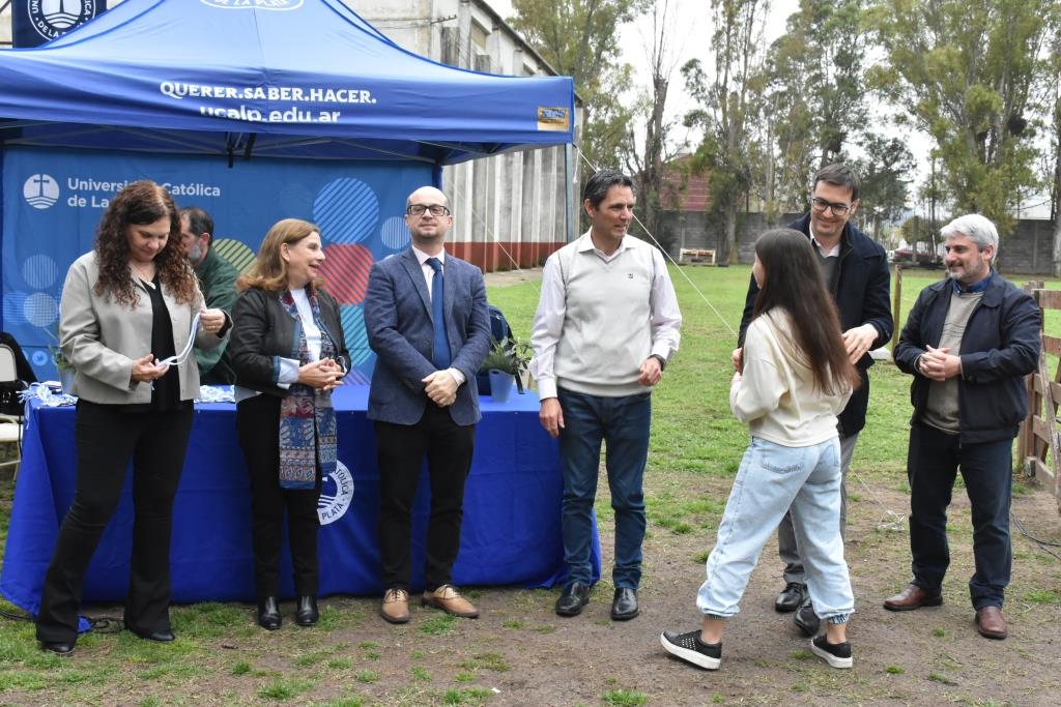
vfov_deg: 29.9
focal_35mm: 45
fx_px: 1326
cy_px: 354
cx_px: 530
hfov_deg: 43.6
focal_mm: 30
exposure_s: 1/320
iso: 2000
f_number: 9
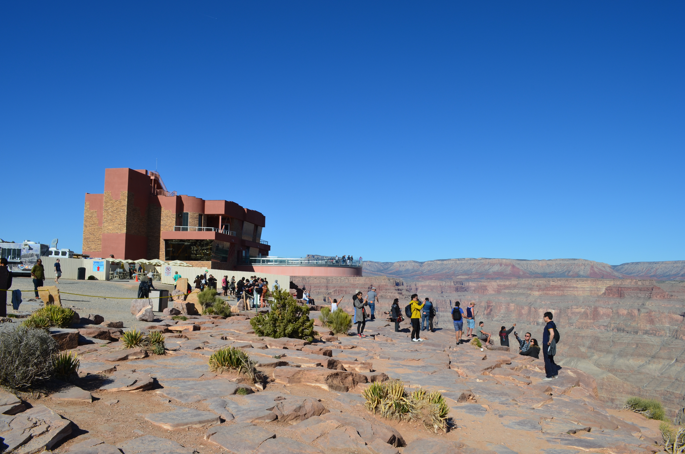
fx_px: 513
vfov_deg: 47.7
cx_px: 342
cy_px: 227
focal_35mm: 27
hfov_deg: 67.5
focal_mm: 18
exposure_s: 1/200
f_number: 13
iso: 100
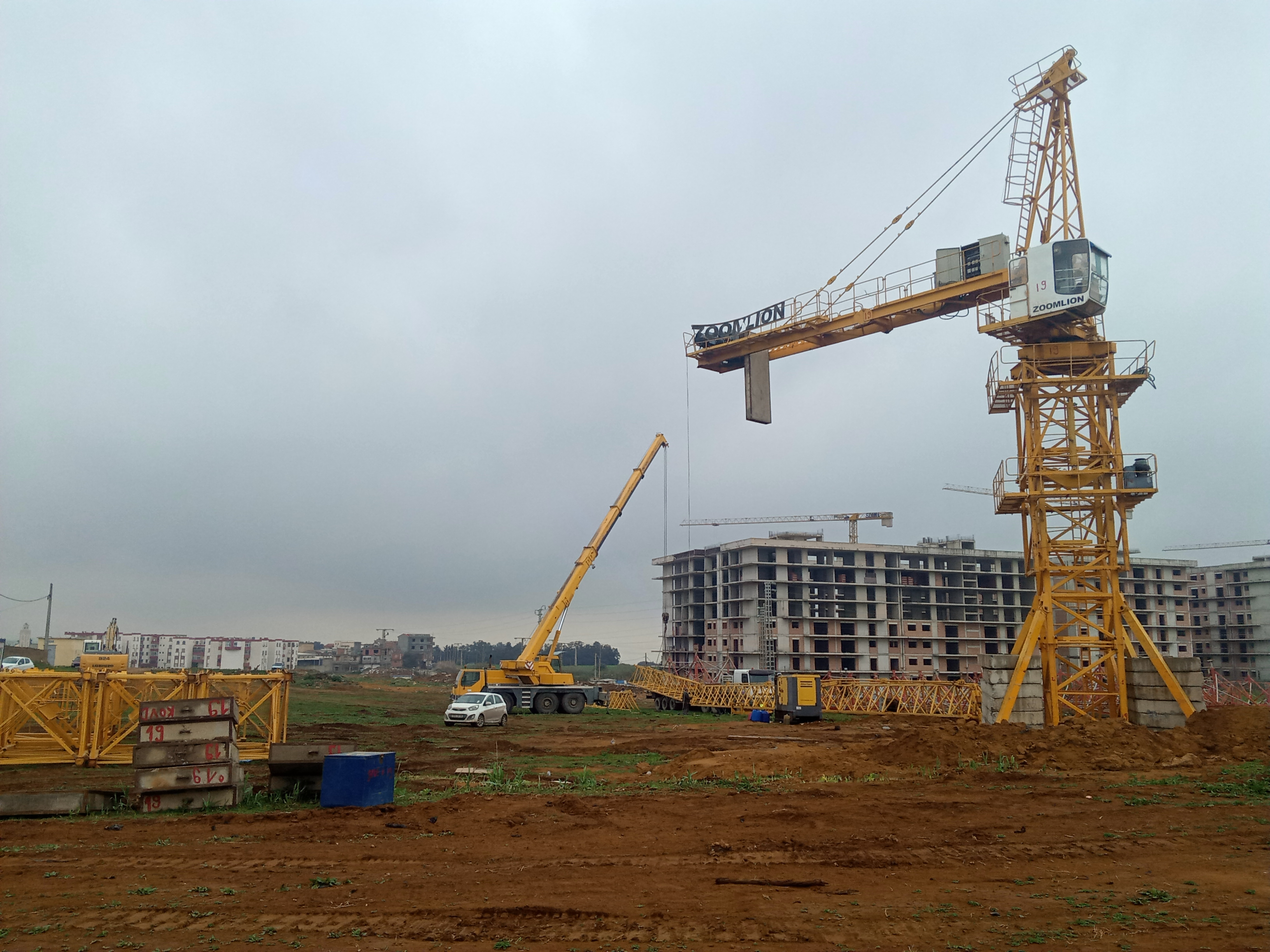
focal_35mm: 28
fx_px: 1027
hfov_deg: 63.4
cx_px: 635
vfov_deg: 49.7
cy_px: 476
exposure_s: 1/1309
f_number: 2.2
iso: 115
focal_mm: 3.73
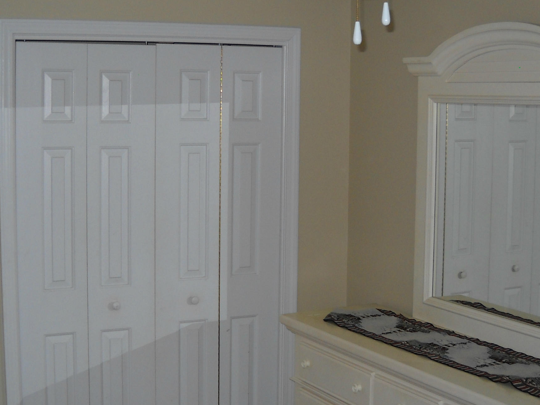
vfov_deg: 23.3
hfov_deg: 30.7
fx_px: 983
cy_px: 203
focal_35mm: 63
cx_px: 294
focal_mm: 6.72
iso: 100
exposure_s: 1/30
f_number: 3.1
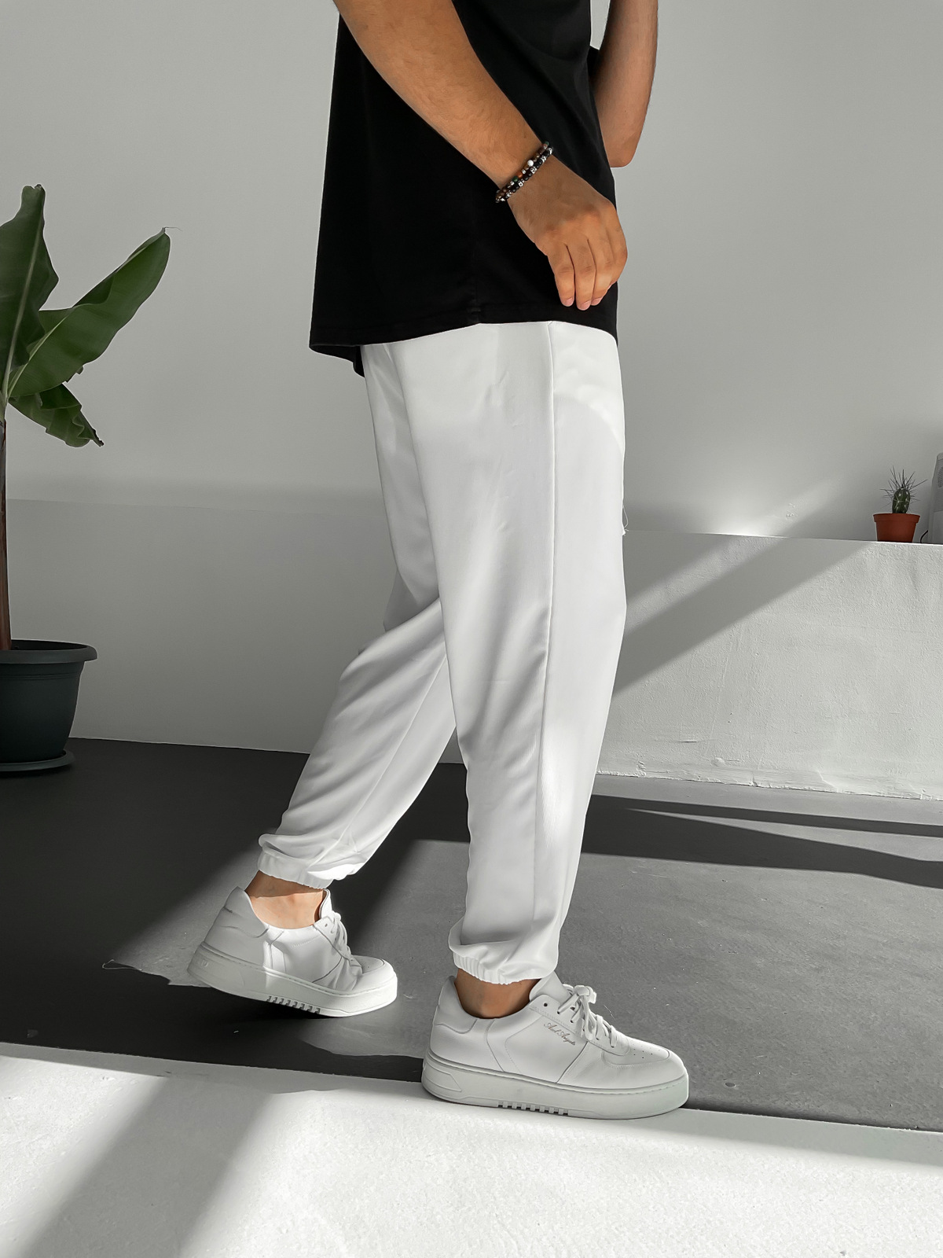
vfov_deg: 61.7
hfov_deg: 48.2
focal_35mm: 29
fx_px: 1053
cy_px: 629
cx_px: 472
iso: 16
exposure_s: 1/950
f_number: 1.8
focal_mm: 3
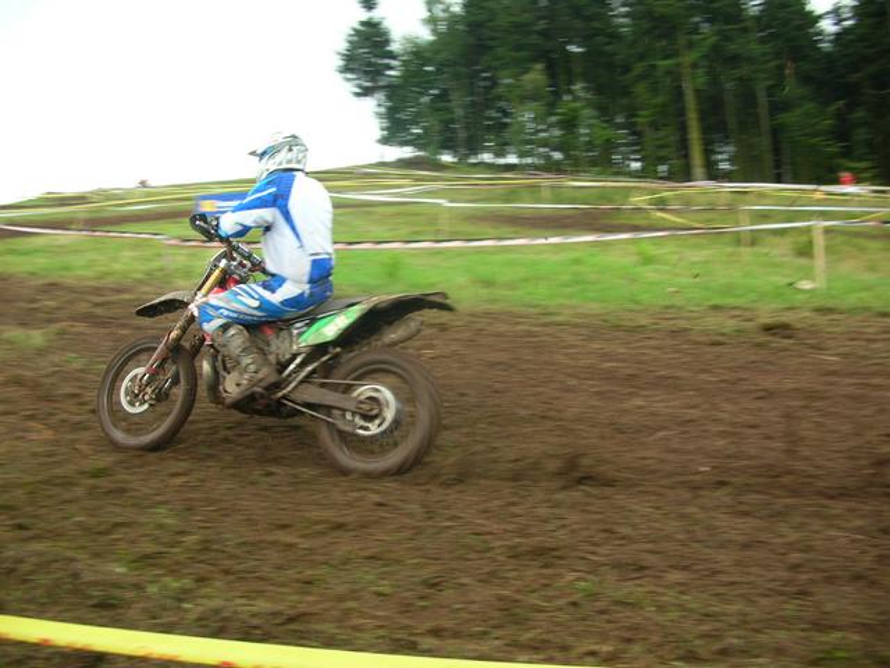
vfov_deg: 40.7
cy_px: 334
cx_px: 445
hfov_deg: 52.6
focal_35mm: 35
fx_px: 900
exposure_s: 1/104
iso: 50
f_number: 2.8
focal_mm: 5.8
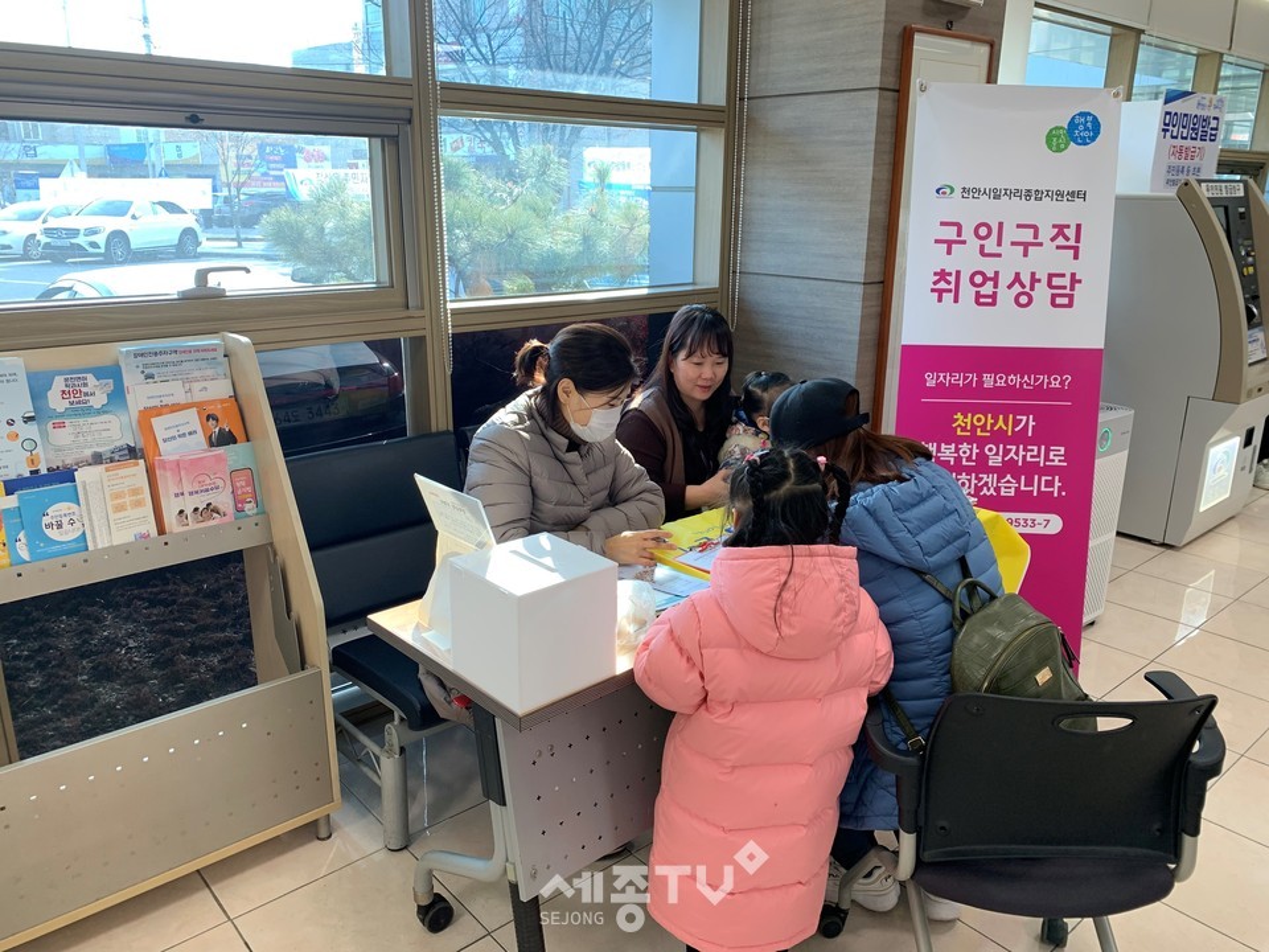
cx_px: 634
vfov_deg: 53.1
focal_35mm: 26
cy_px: 476
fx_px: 953
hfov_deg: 67.3
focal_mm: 4.25
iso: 64
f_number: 1.8
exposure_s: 1/120
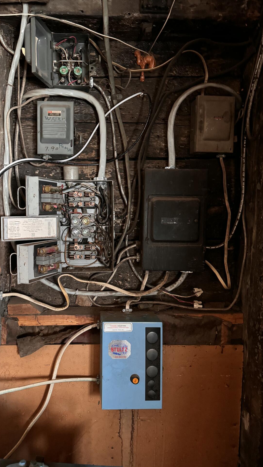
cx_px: 93
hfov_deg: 42.4
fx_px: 335
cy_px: 228
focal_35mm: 27
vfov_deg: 69.9
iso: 1000
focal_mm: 6.76
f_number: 1.78
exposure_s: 1/33
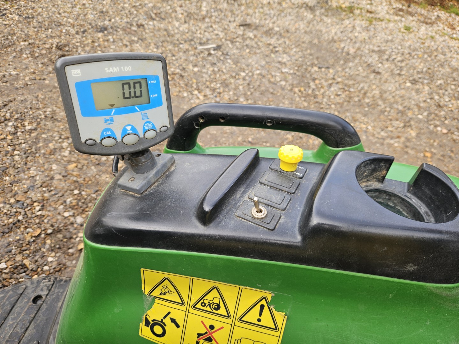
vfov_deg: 58.9
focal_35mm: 23
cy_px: 172
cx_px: 230
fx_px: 305
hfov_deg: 73.9
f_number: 1.8
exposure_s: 1/133
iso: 25
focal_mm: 5.4
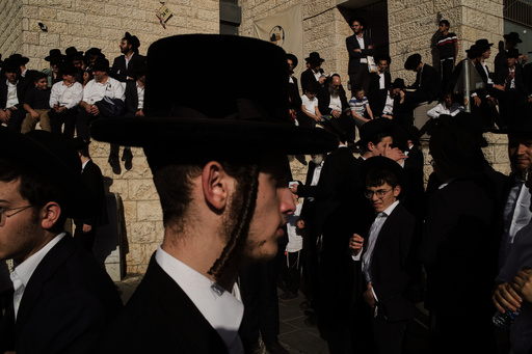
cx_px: 266
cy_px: 177
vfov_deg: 37.8
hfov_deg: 54.4
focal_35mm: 35
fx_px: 517
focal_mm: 35
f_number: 16
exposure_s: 1/1600
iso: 500
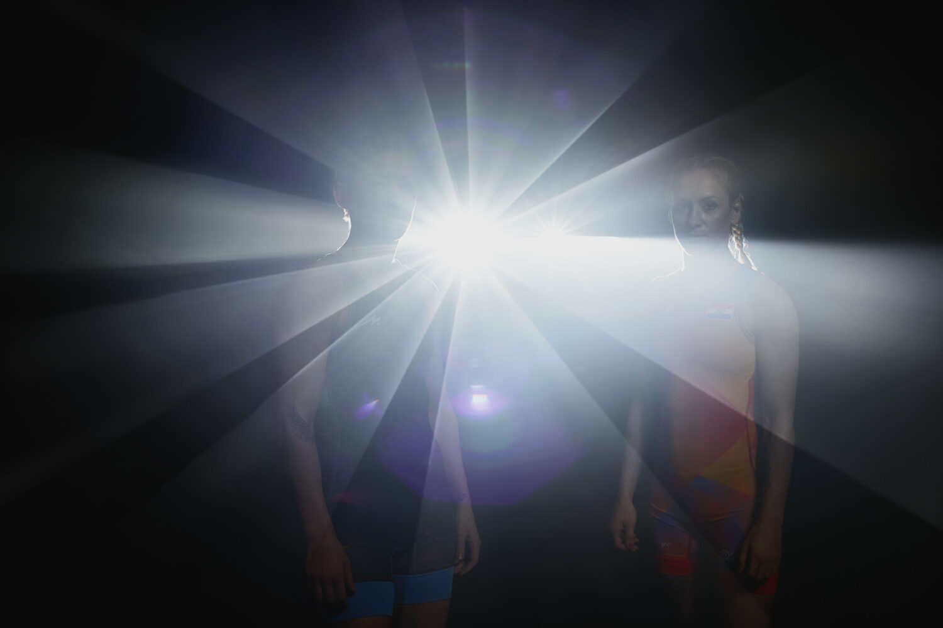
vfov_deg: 27.0
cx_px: 472
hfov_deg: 39.6
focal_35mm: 50
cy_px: 314
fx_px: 1310
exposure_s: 1/125
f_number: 6.3
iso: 800
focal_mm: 50
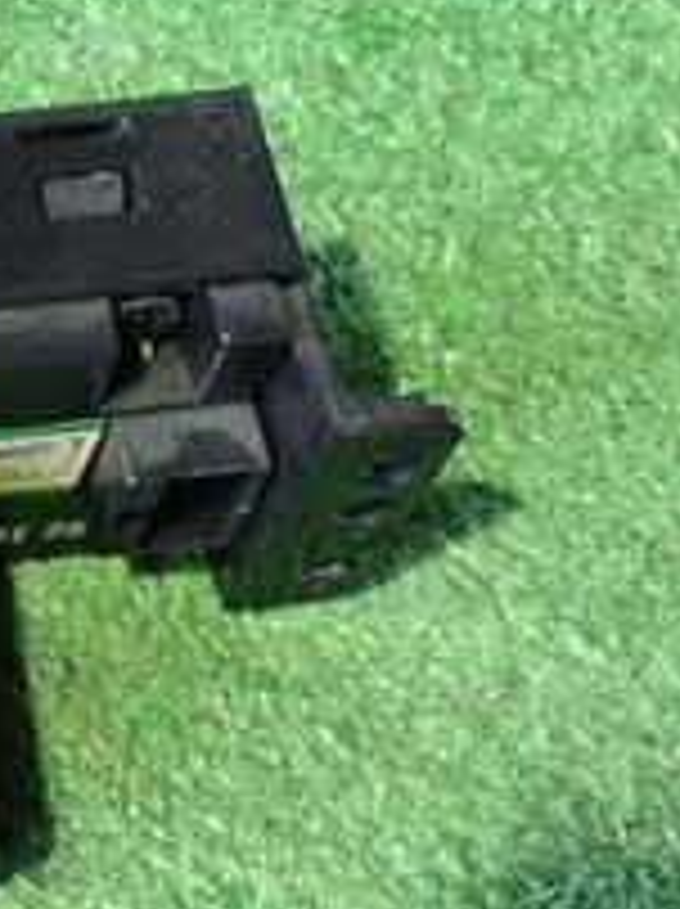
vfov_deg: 16.2
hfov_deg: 11.1
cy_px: 518
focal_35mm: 122
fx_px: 3202
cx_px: -653
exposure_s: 1/15
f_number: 2.8
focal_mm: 7.31
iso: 800
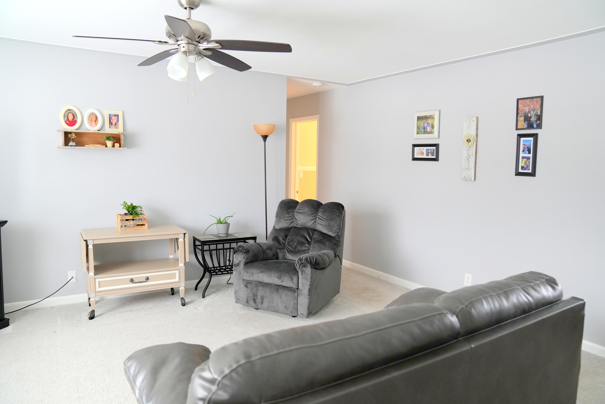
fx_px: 403
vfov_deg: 53.1
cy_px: 202
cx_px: 302
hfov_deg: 73.7
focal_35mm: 24
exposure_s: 1/160
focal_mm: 24
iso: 1600
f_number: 3.2
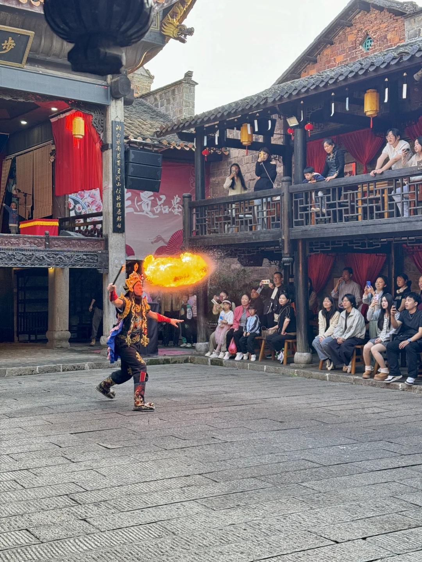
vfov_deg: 39.7
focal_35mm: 48
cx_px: 211
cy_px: 281
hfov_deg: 30.3
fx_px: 780
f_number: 1.78
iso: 64
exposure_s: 1/121
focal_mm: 6.76
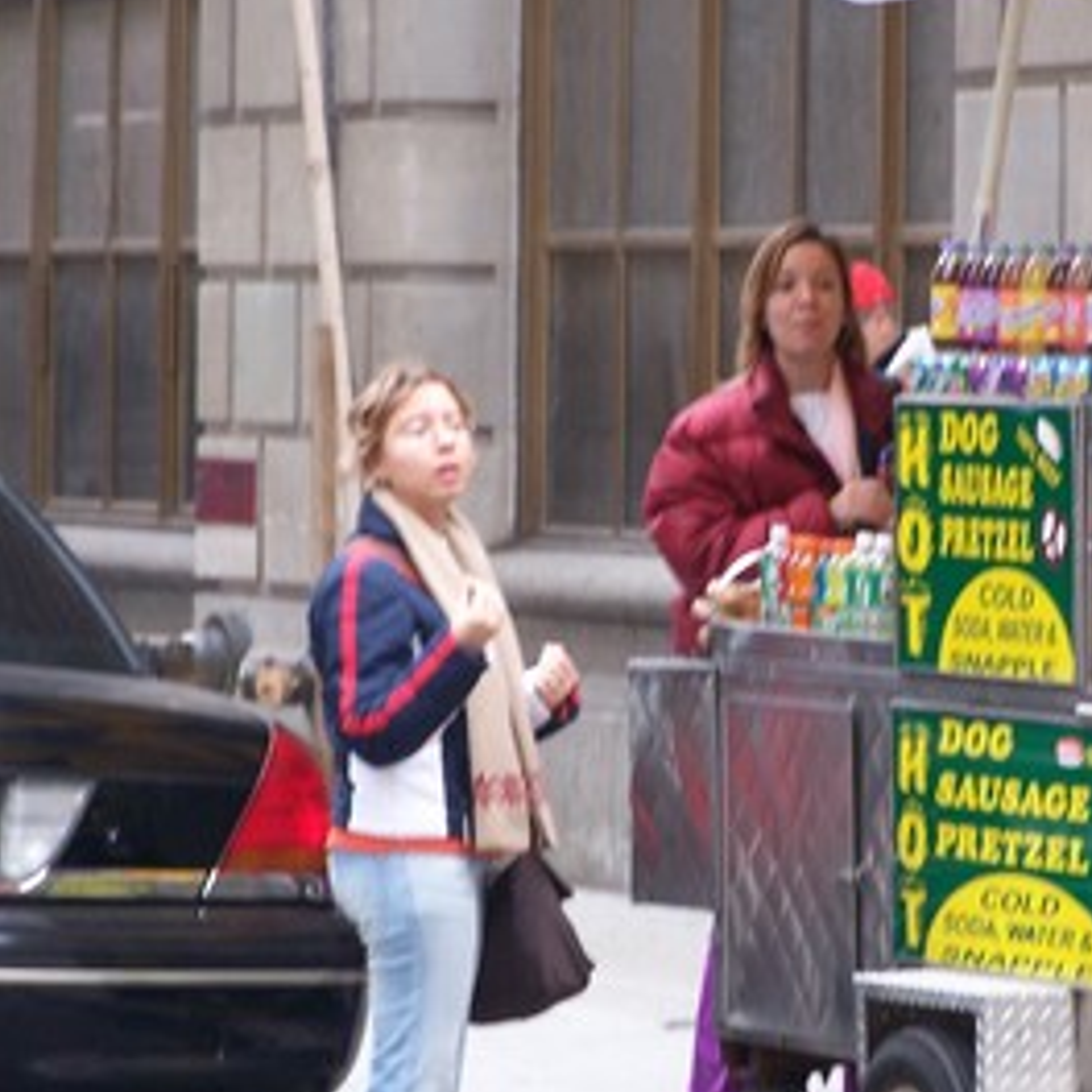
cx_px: 724
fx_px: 10172
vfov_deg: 6.1
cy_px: 600
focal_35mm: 285
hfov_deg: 6.1
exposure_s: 1/60
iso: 140
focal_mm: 31.3
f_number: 3.2
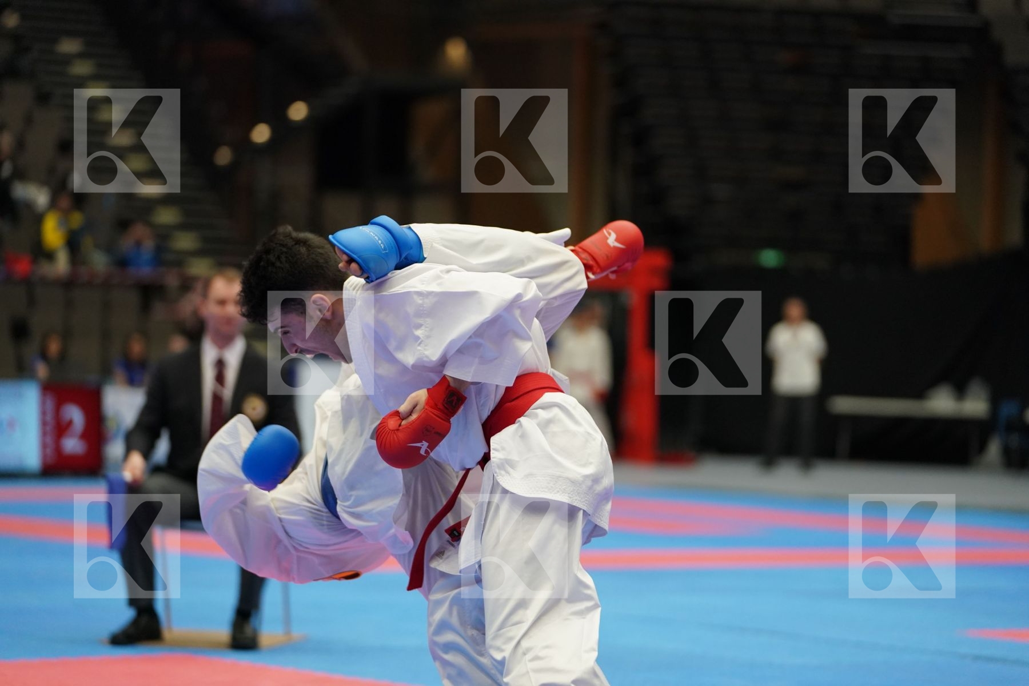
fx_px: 3658
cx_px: 514
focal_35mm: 128
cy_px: 343
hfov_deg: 16.0
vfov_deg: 10.7
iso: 2500
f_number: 2.8
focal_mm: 128
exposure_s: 1/1000
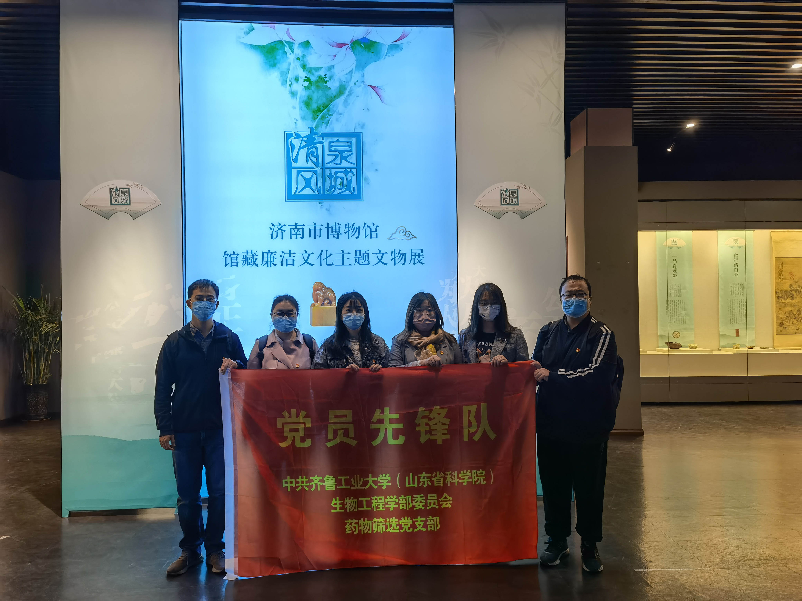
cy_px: 300
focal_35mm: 27
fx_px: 626
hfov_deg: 65.3
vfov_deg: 51.4
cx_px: 401
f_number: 1.9
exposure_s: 1/100
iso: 125
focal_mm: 6.67
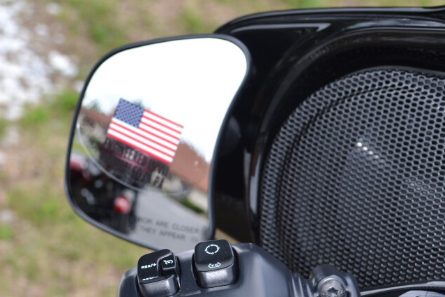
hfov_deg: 21.2
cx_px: 180
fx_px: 1186
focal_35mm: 96
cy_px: 261
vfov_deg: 14.1
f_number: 5.6
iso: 100
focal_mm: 34
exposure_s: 1/200
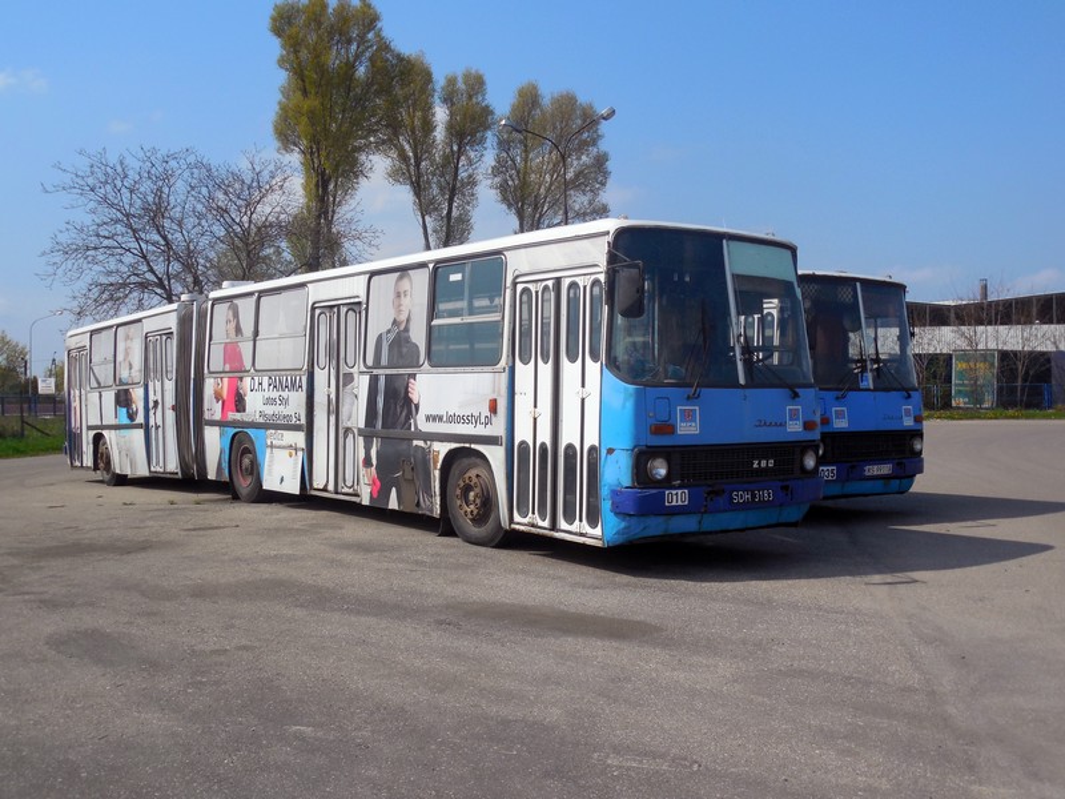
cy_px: 400
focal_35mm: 35
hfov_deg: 52.6
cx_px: 532
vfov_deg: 40.7
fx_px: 1077
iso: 125
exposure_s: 1/400
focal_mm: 6.3
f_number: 7.4
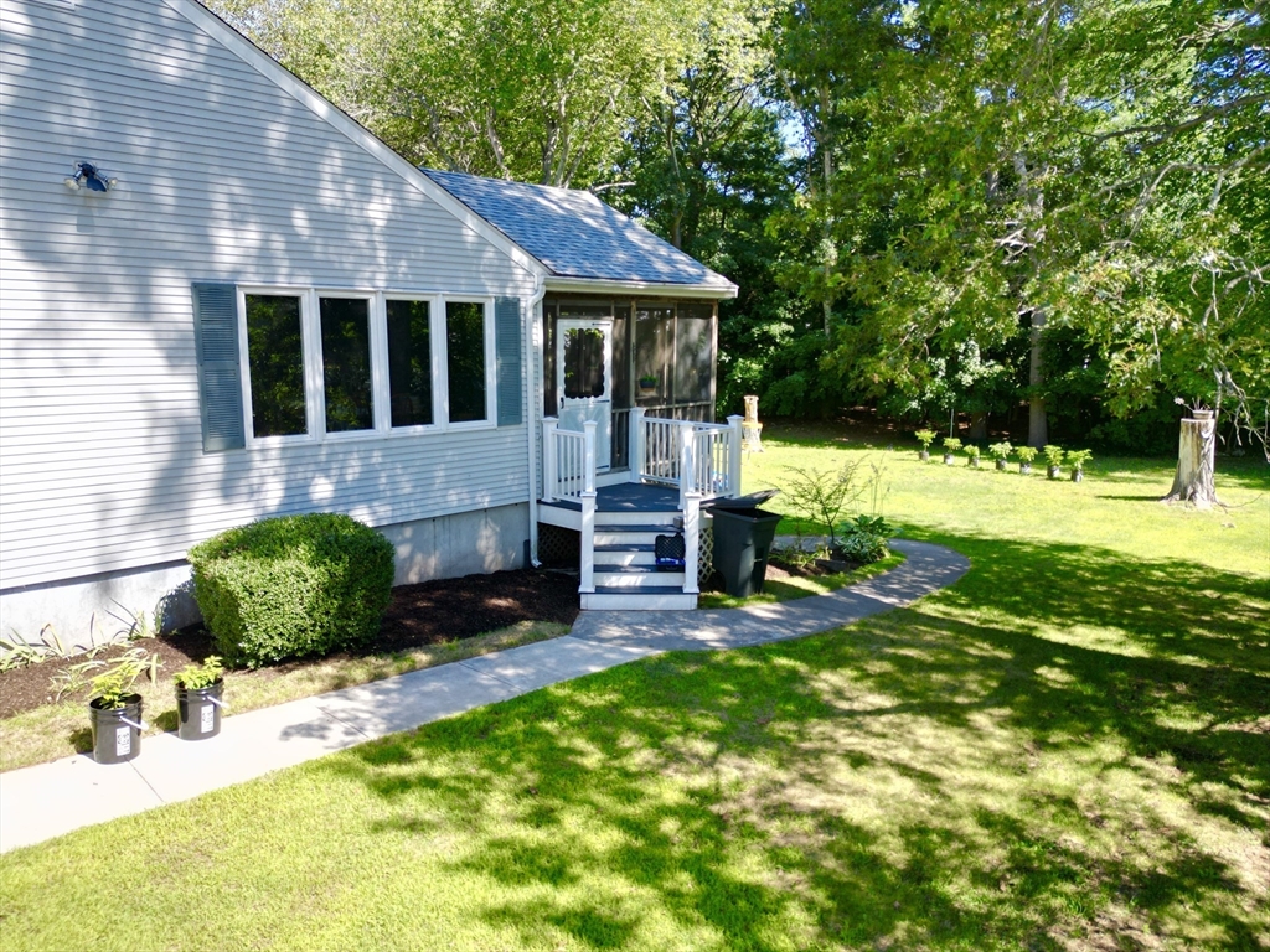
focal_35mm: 24
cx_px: 635
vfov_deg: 56.8
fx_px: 881
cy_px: 476
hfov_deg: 71.6
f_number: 1.7
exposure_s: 1/1000
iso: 100
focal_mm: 6.72
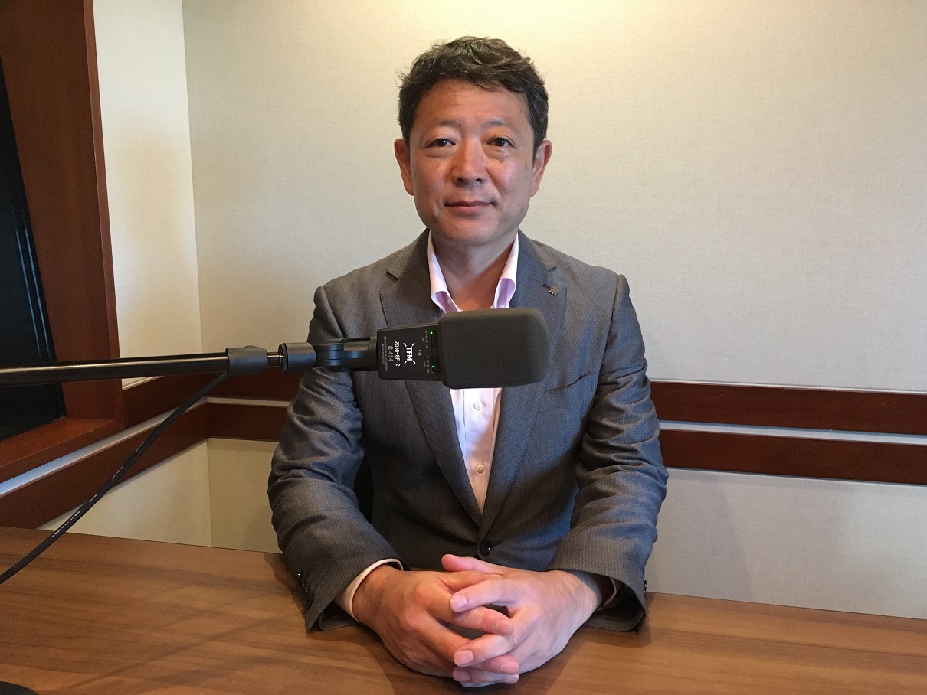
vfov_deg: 48.2
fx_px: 777
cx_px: 464
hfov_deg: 61.6
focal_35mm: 29
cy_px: 348
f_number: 2.2
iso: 200
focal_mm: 4.15
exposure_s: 1/15
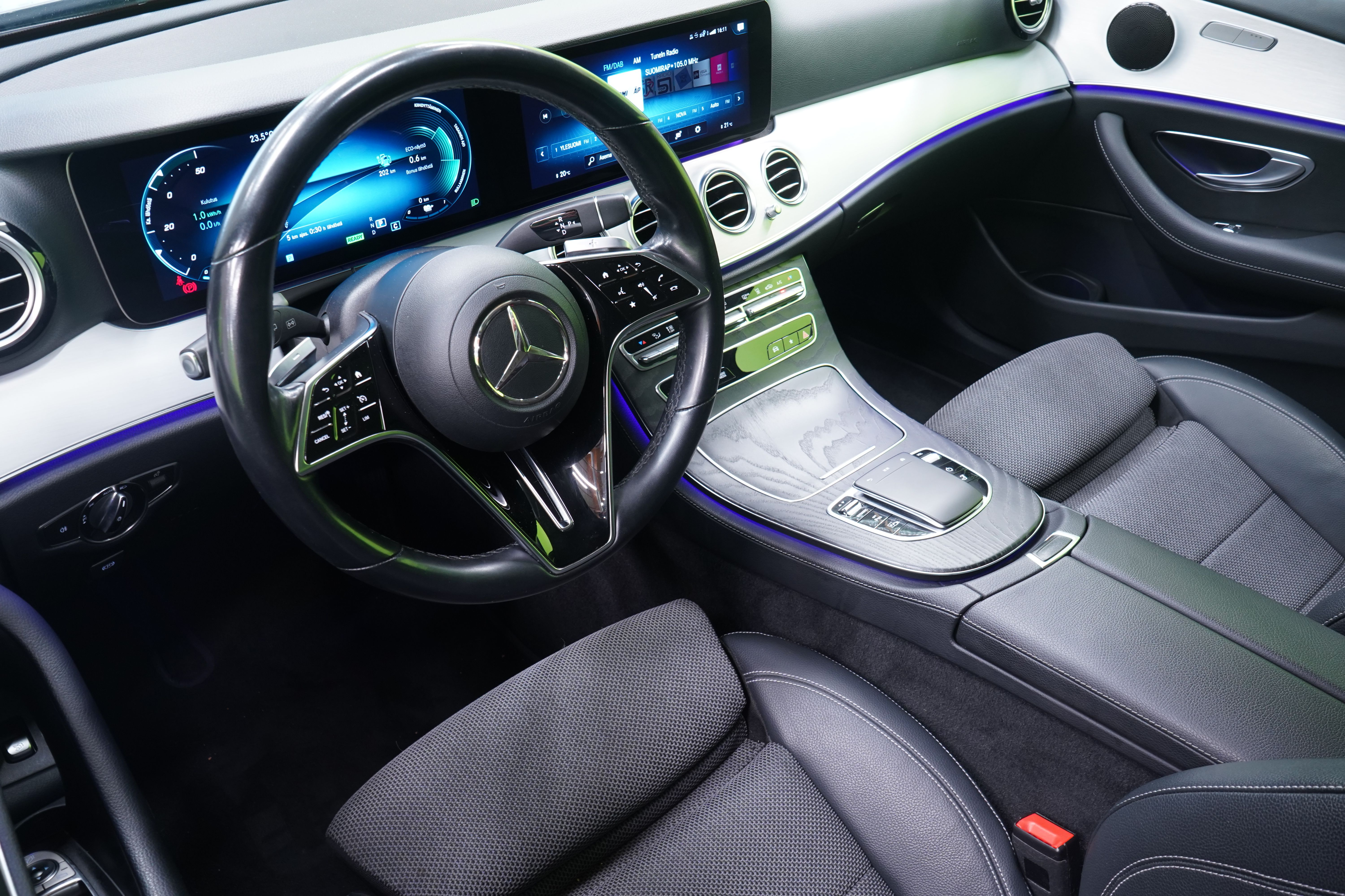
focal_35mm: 28
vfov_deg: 46.4
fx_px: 1046
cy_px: 448
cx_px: 672
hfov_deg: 65.5
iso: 1600
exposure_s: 1/4
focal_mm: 28
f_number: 10
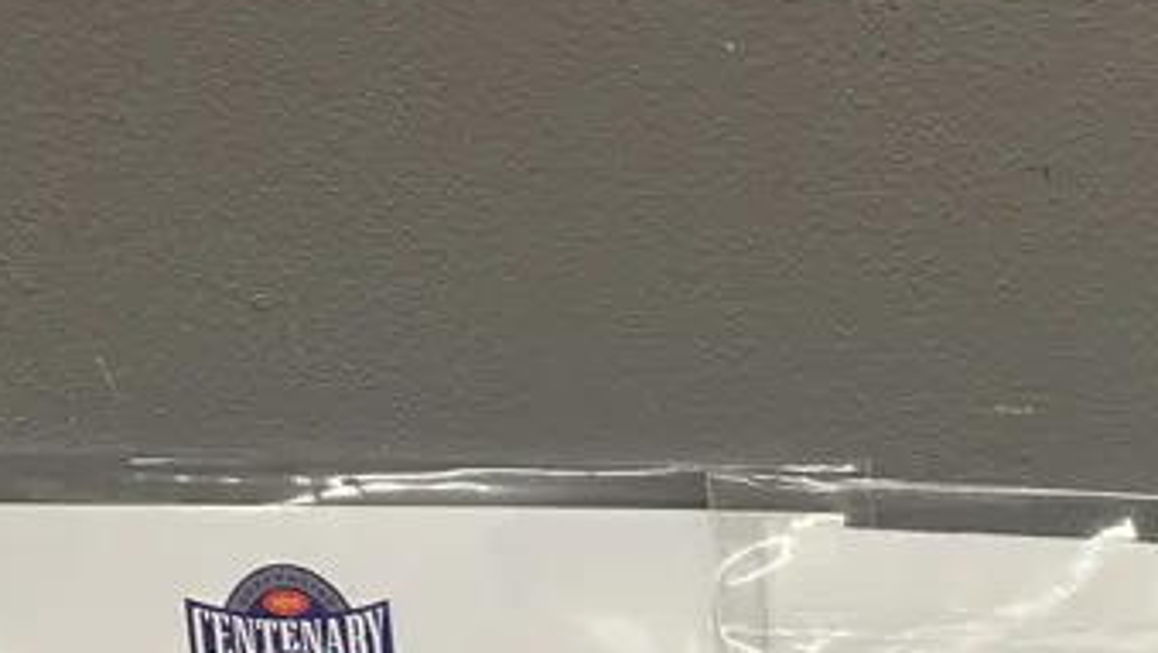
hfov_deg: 24.6
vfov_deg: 13.6
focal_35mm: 79
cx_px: 1349
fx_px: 2427
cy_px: 1210
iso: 160
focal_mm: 6.86
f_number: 1.78
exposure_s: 1/100
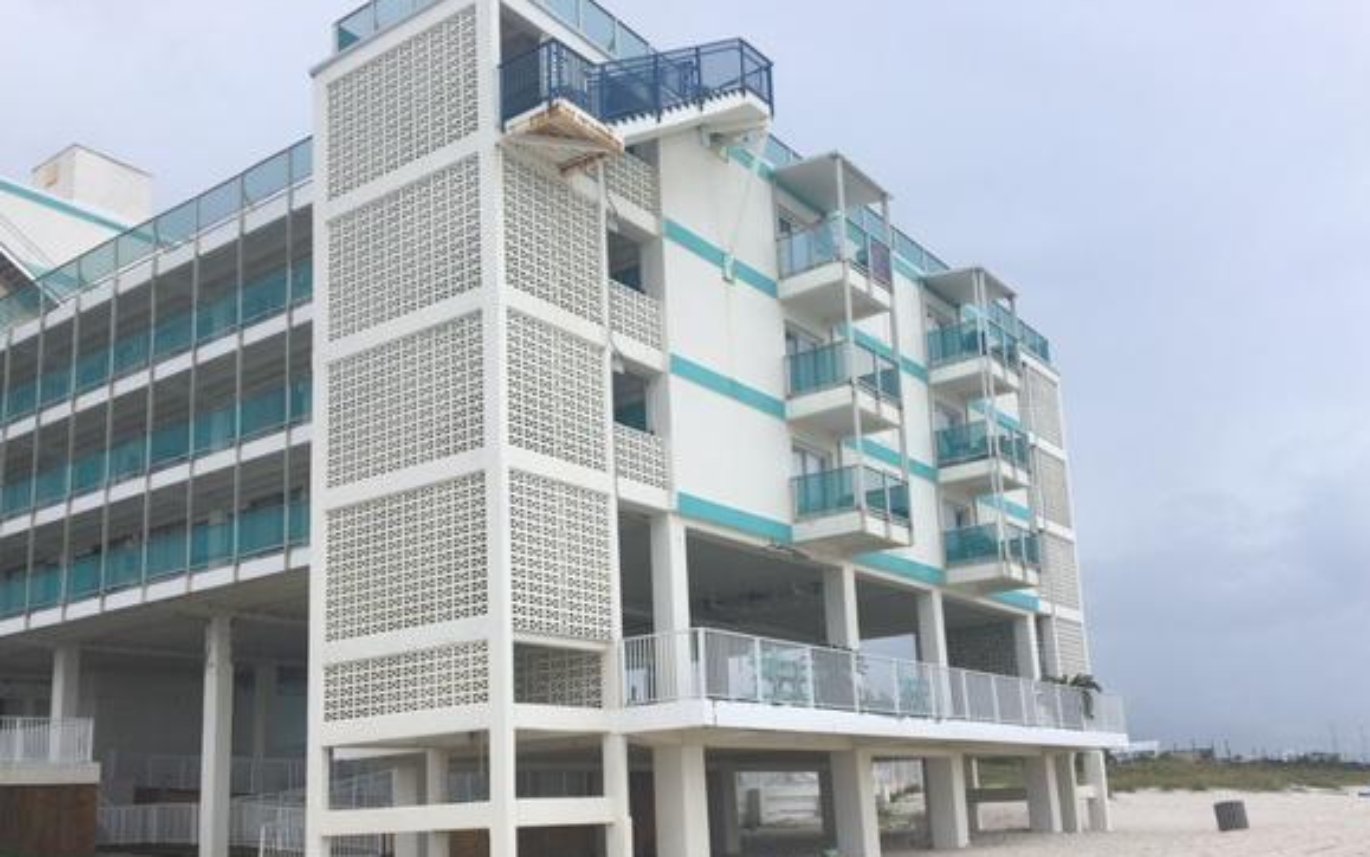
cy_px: 563
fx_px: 1270
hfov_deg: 56.7
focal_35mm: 34
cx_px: 663
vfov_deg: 36.9
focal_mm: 4.15
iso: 25
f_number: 2.2
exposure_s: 1/1282
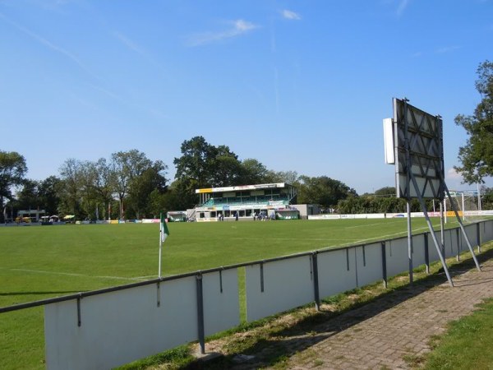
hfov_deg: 60.0
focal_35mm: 30
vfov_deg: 46.8
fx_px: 427
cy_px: 185
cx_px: 246
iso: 100
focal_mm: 5.4
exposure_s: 1/1000
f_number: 3.5
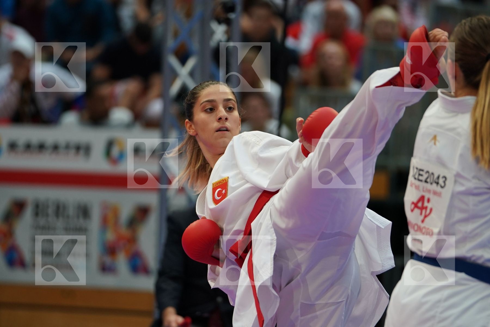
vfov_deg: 4.8
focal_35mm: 286
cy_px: 164
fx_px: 3892
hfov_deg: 7.2
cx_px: 245
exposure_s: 1/800
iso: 1000
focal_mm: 191
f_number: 2.8
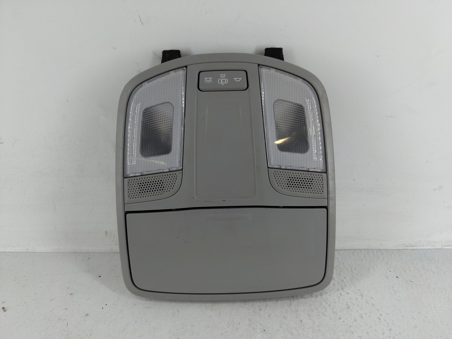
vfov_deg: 54.9
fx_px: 326
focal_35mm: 25
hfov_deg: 69.4
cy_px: 170
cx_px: 226
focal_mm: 4.38
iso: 63
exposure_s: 1/143
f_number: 1.73
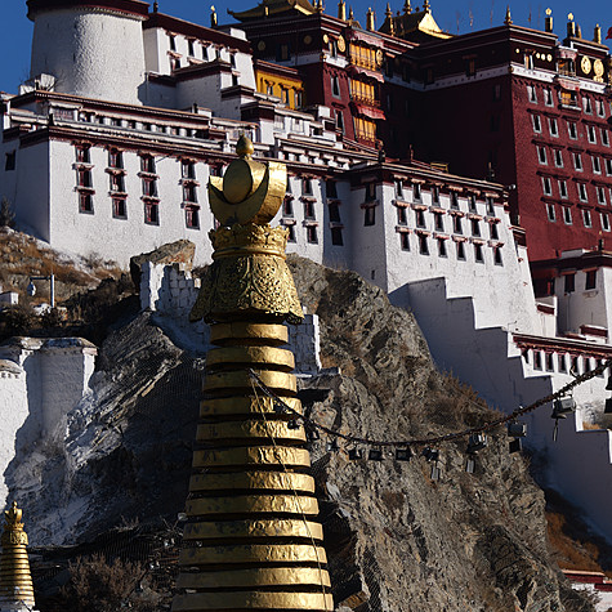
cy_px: 472
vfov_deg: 10.1
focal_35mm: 173
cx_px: 341
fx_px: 3460
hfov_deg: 10.1
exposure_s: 1/400
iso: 100
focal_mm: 121
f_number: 8
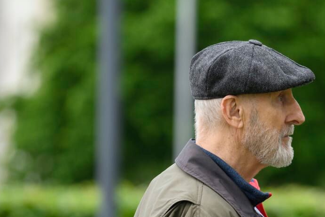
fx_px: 4633
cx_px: 369
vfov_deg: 2.7
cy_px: 216
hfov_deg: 4.0
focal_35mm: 513
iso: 160
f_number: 3.5
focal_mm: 185
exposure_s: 1/500
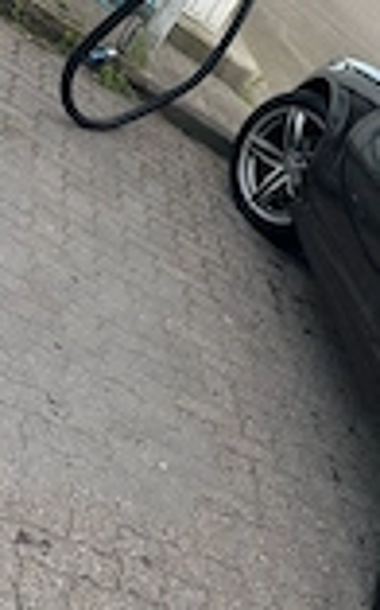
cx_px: 558
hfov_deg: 18.0
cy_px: 404
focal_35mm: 65
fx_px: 1078
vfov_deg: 31.3
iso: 80
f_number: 1.78
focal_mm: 6.86
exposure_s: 1/404
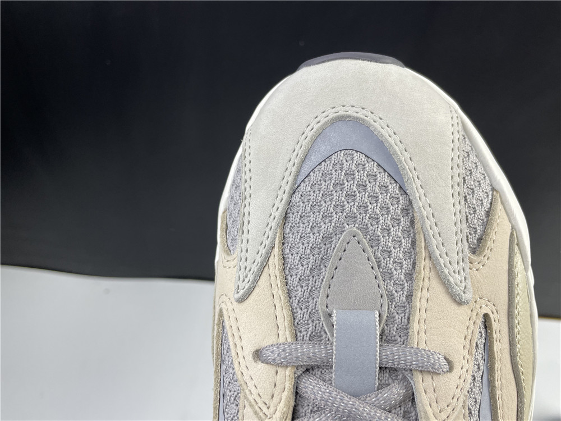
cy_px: 210
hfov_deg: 67.3
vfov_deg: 53.1
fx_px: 421
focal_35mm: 26
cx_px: 280
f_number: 1.6
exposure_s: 1/100
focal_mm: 4.2
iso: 50
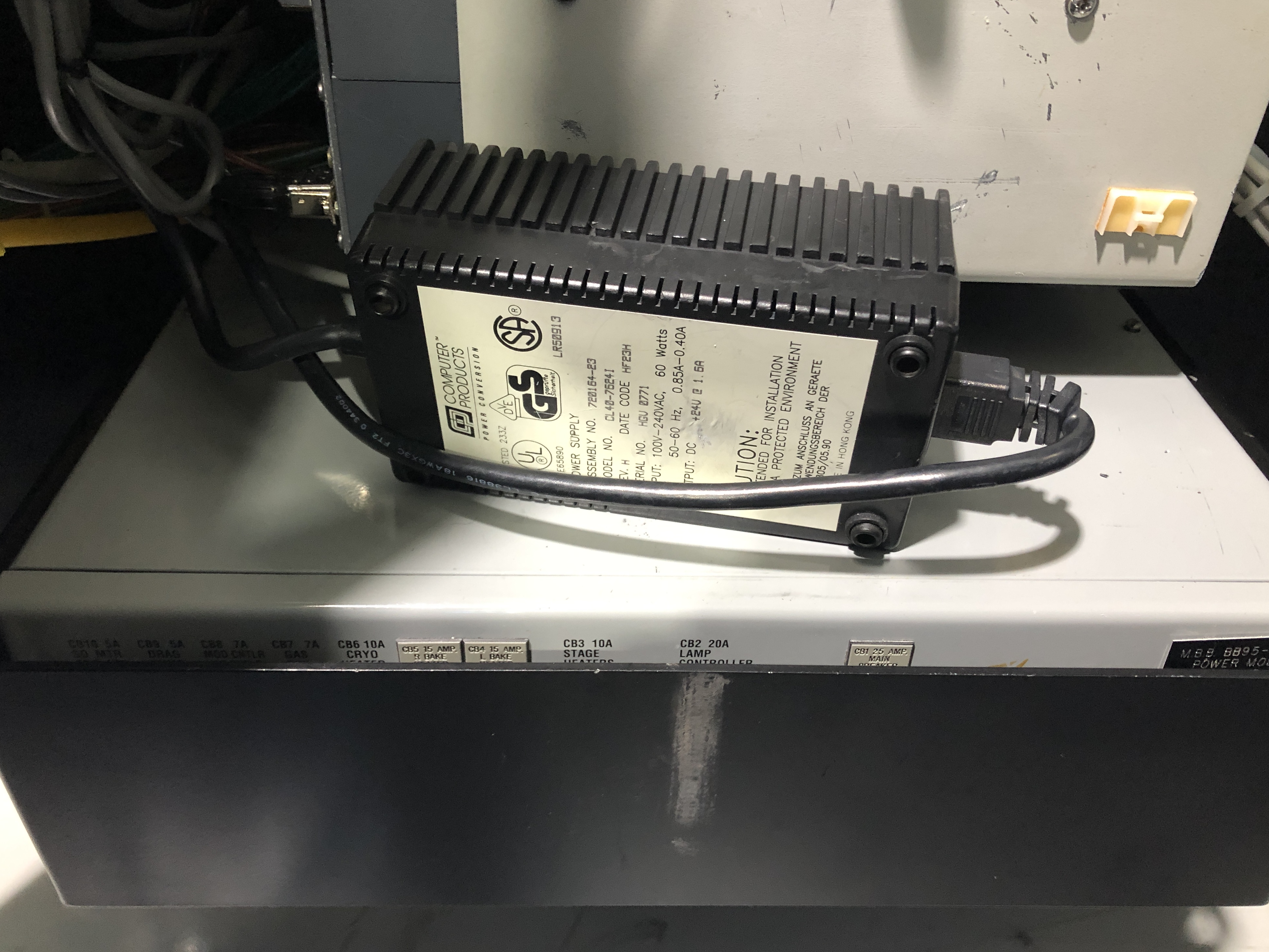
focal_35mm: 29
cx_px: 634
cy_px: 466
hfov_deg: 61.7
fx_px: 1063
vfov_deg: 48.2
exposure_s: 1/11
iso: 100
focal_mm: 3.99
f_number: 1.8
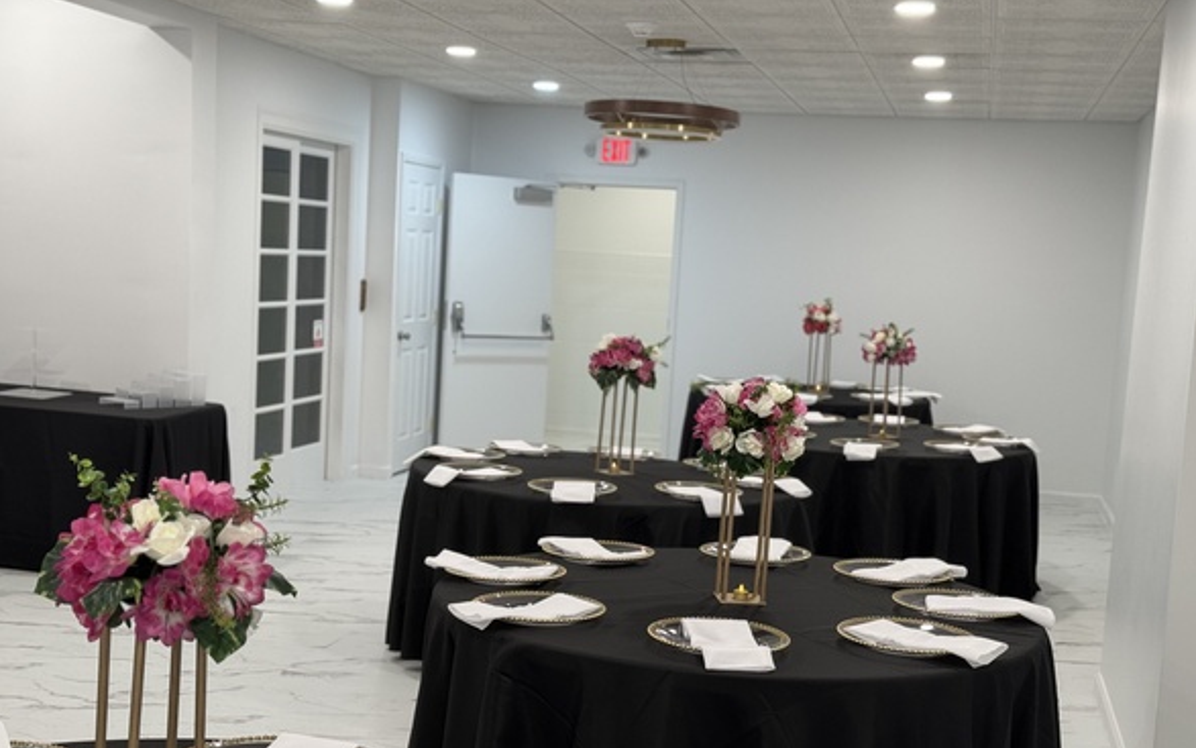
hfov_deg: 38.9
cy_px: 448
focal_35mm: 52
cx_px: 591
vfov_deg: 24.8
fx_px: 1695
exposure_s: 1/60
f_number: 1.78
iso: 100
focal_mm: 6.76
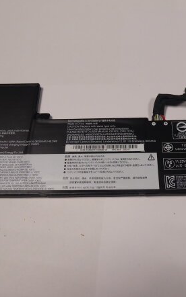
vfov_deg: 54.0
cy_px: 148
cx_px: 115
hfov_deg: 35.2
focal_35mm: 36
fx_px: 292
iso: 200
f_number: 3.3
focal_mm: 4.3
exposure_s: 1/60
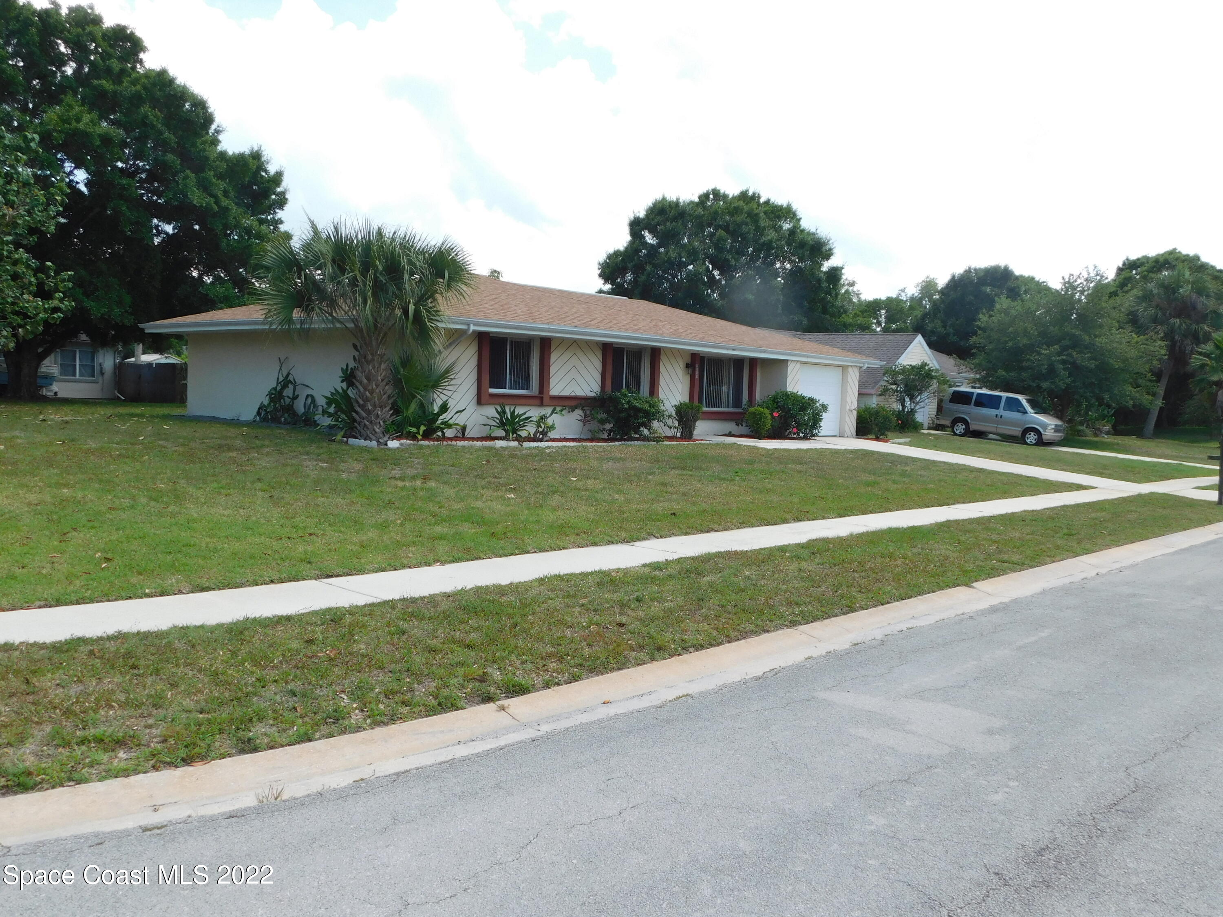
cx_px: 612
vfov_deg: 46.8
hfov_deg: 60.0
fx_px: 1060
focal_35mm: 30
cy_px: 458
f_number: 3.2
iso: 125
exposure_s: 1/640
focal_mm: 5.3
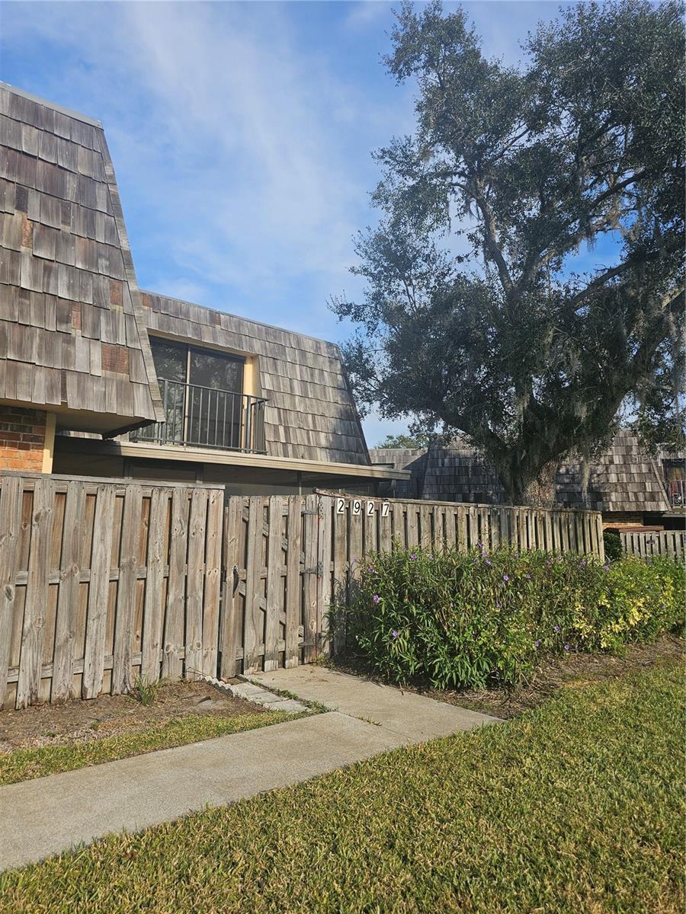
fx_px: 608
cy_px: 457
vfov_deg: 73.9
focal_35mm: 23
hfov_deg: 58.9
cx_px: 343
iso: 10
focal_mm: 6.3
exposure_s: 1/761
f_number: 1.7
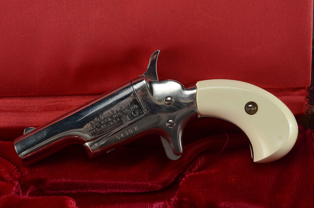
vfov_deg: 23.3
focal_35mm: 58
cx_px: 156
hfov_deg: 34.5
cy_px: 106
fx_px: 505
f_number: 13
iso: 100
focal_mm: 38
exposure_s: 1/80
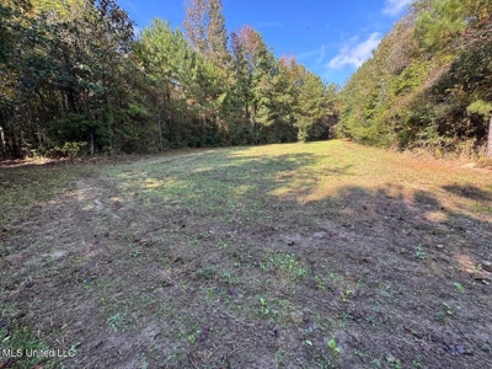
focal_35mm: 14
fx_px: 199
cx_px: 246
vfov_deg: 85.7
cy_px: 184
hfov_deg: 102.1
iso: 40
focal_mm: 2.22
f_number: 2.2
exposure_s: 1/183
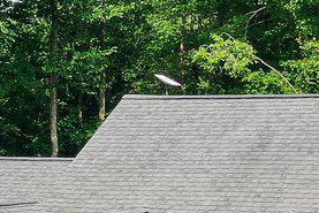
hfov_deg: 9.9
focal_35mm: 207
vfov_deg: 6.6
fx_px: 1835
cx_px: 169
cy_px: 154
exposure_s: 1/30
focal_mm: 10.26
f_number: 3.5
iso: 100
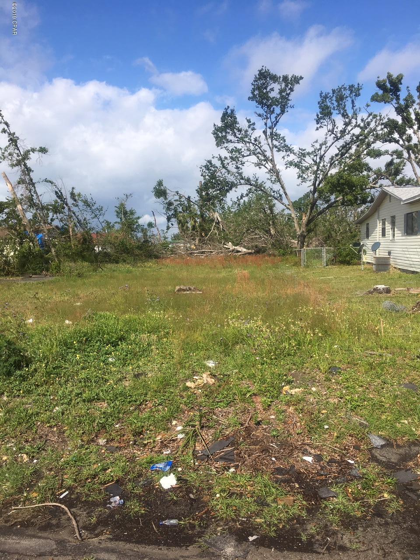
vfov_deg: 61.7
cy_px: 280
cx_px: 210
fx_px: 469
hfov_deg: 48.2
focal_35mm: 29
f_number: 2.2
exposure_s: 1/1972
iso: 25
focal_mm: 4.15
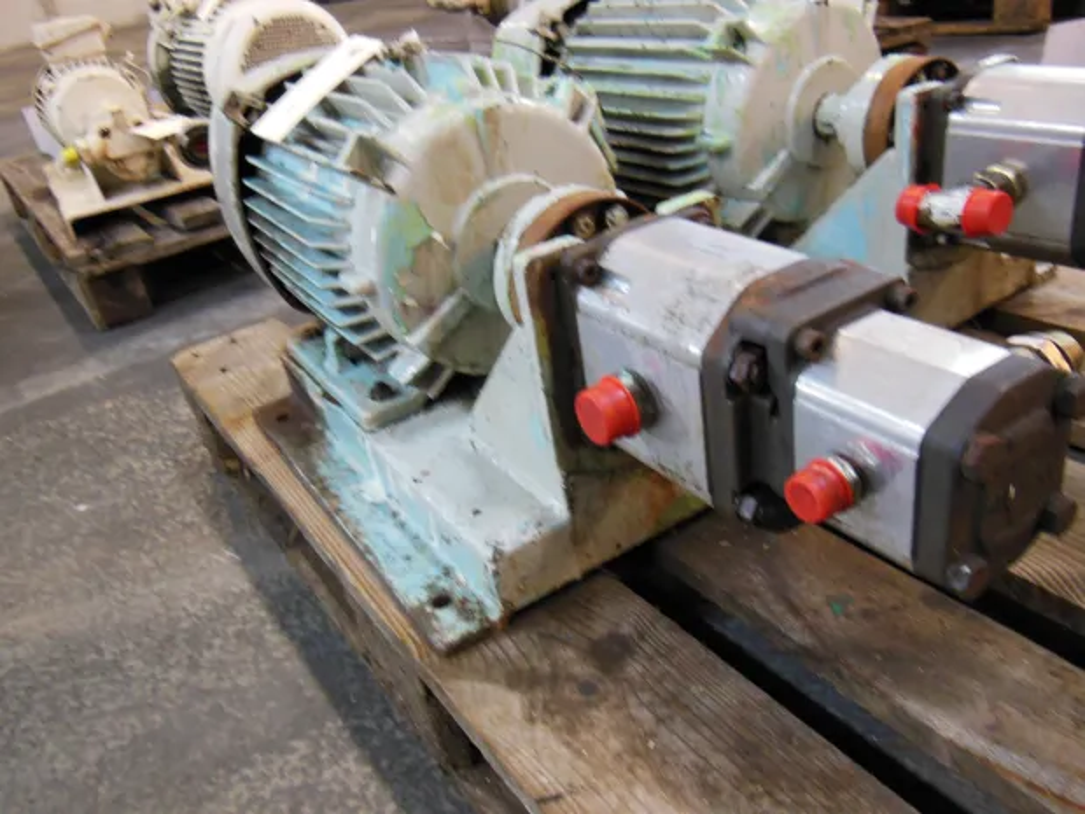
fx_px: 909
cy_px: 407
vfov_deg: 48.2
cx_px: 542
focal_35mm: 29
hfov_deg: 61.7
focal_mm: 5.2
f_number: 3.7
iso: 400
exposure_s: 1/13
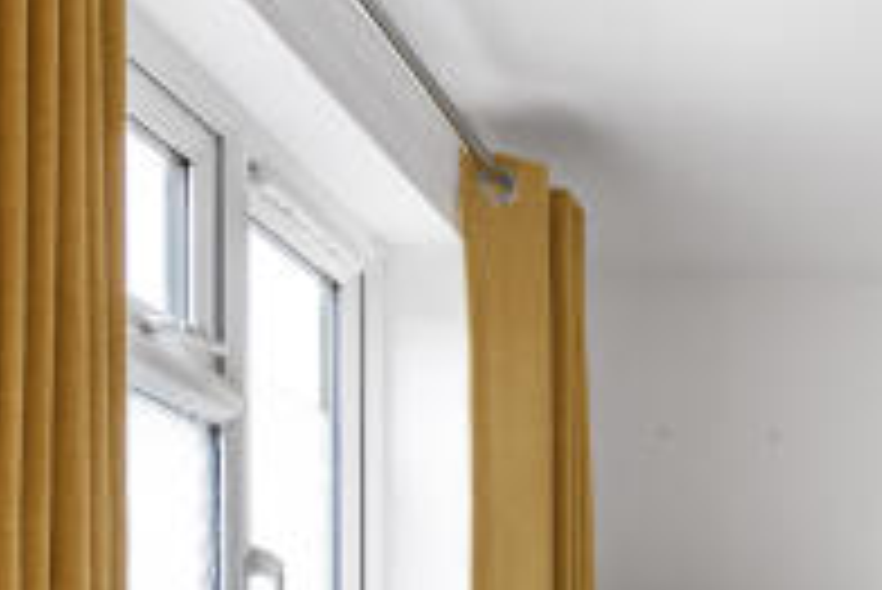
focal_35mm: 73
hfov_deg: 24.3
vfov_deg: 17.5
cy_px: 772
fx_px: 1790
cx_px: 1143
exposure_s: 1/5
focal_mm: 14
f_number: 8
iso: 100
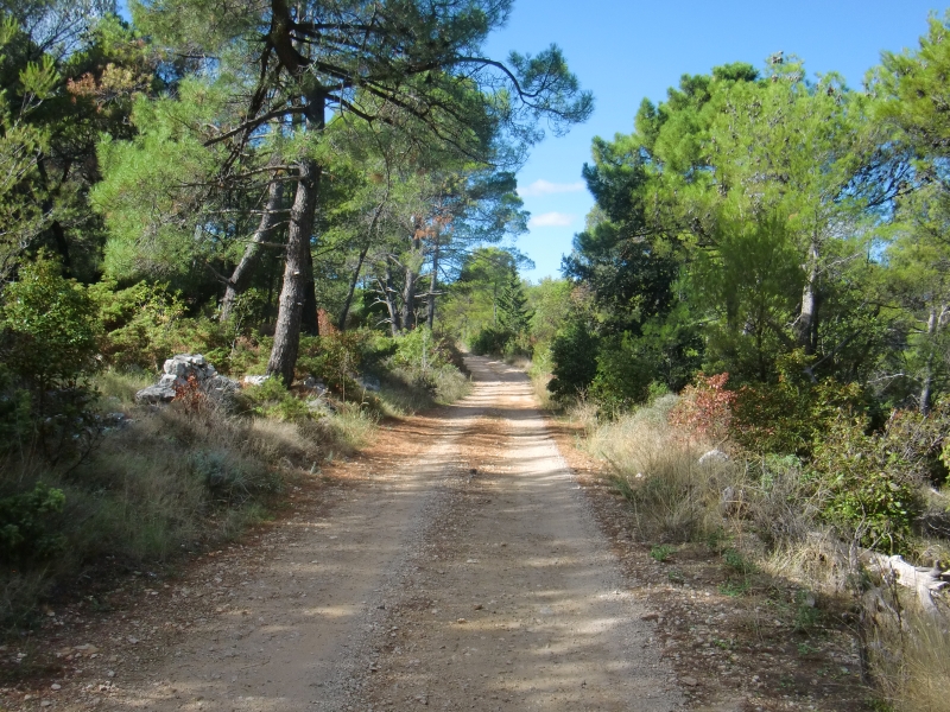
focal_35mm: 38
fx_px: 1043
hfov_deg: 49.0
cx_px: 475
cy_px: 356
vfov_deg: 37.7
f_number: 3.9
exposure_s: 1/400
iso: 100
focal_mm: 6.66
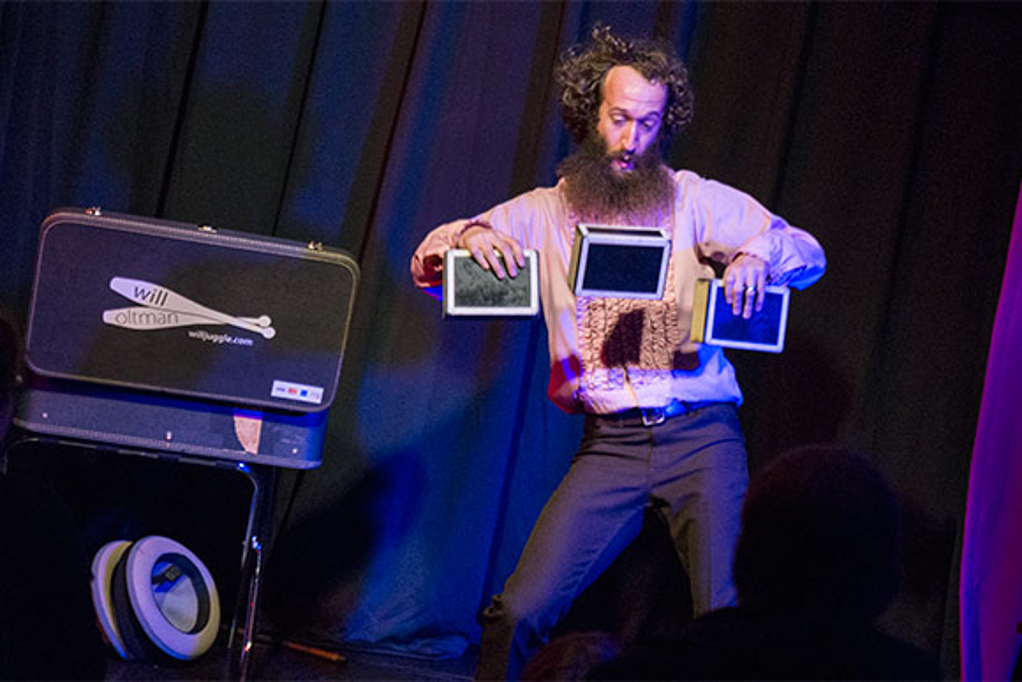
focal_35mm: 70
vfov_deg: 19.5
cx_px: 511
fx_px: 1988
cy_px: 341
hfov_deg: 28.8
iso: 2000
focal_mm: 70
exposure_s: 1/250
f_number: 2.8
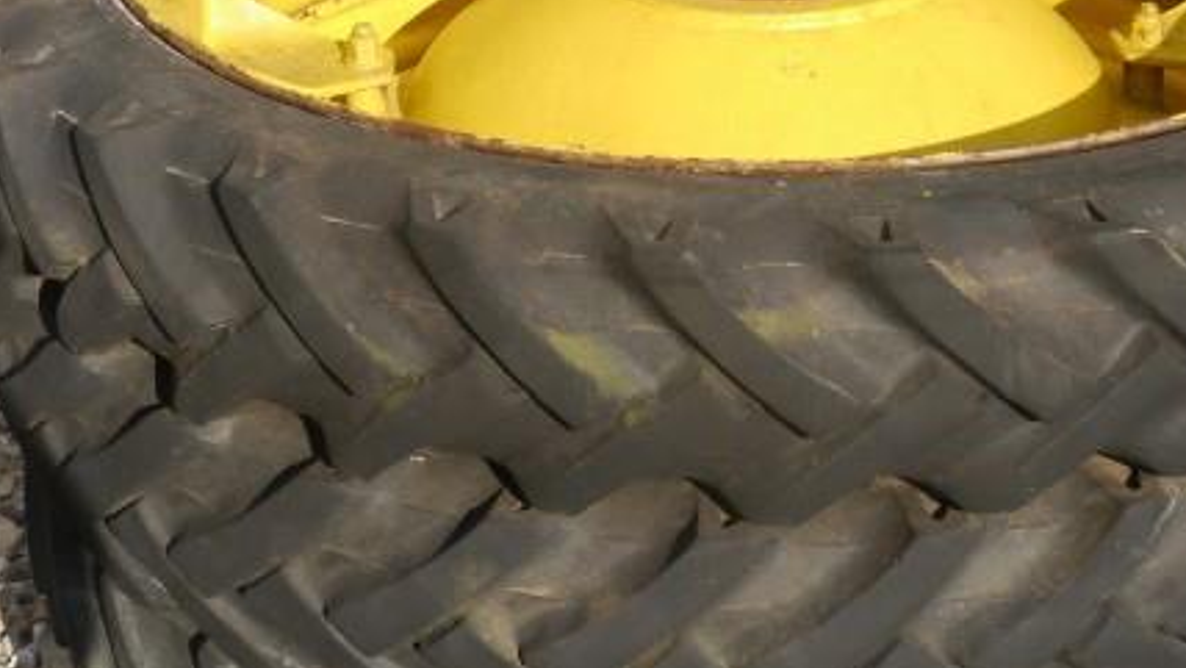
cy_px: 554
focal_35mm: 73
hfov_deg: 28.8
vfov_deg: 16.4
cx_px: 787
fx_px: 2296
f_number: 7.1
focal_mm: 14
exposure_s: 1/320
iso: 160
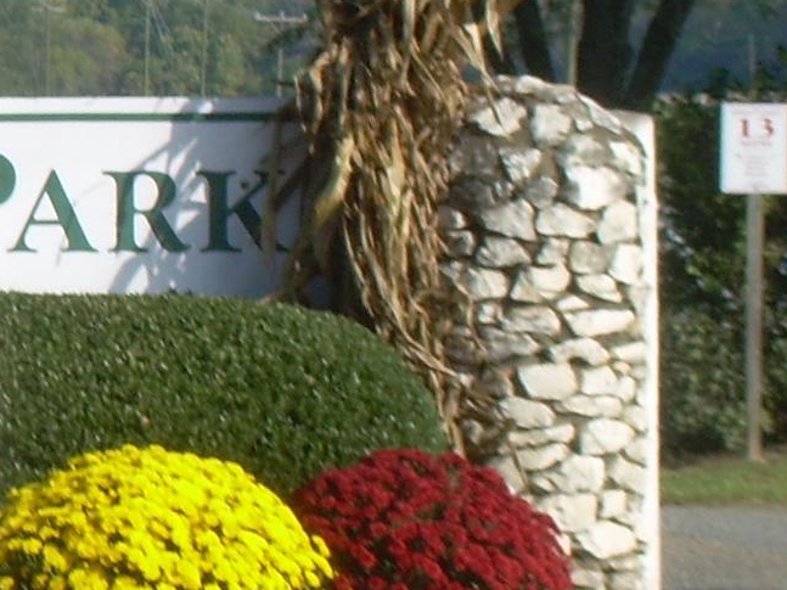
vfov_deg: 4.6
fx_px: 7342
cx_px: -348
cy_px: 129
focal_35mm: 323
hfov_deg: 6.1
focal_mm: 17.5
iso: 50
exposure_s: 1/105
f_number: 7.6
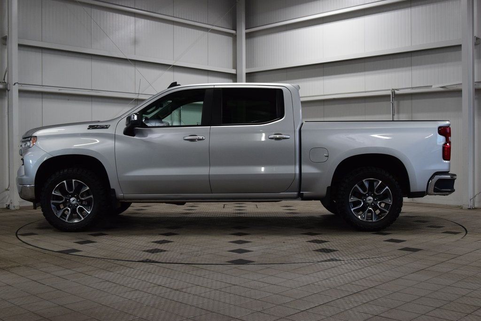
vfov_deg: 31.9
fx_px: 561
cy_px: 160
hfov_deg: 46.4
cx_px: 240
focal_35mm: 42
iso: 1000
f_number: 8
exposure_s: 1/60
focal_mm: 28
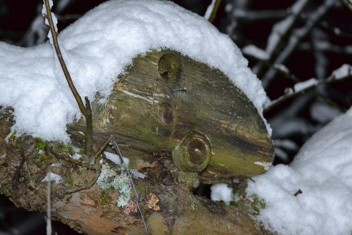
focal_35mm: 93
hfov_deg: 21.9
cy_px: 118
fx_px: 909
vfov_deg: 14.7
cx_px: 176
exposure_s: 1/60
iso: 3200
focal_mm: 62
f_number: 4.5
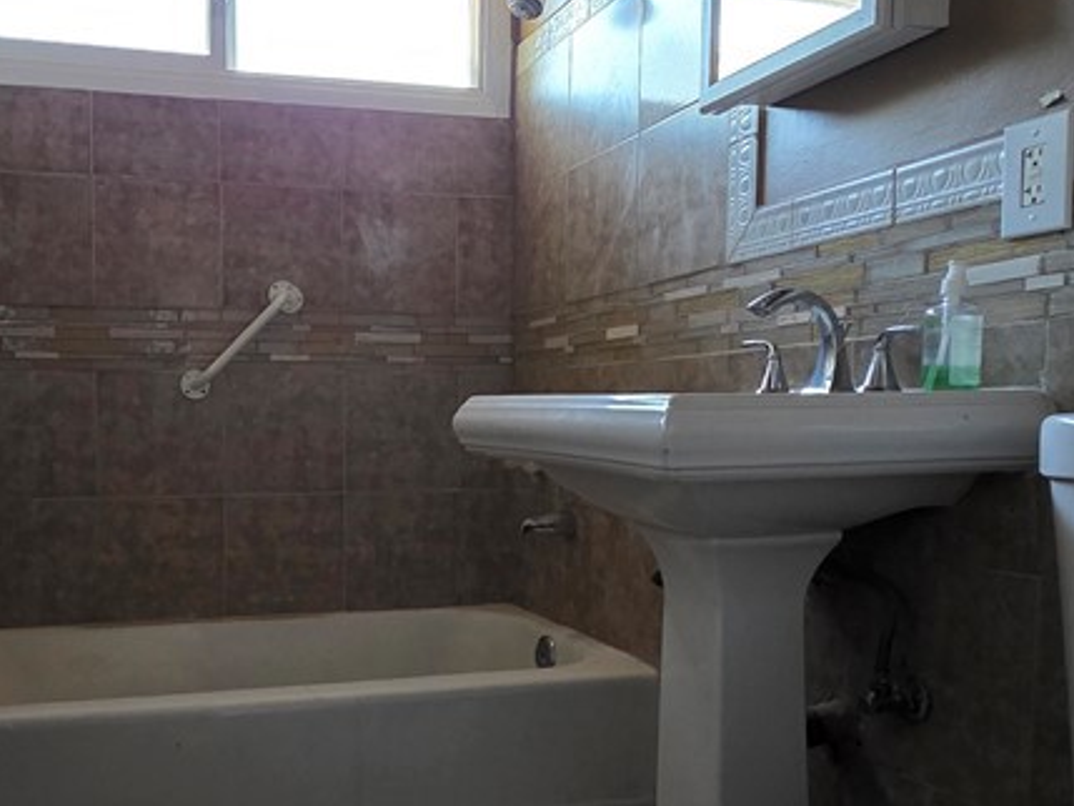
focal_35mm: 31
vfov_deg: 45.2
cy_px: 486
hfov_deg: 56.7
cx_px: 333
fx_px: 962
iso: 640
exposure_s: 1/60
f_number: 1.9
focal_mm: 2.2
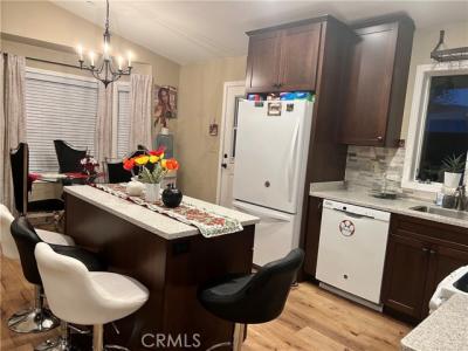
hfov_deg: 67.3
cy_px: 176
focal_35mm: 26
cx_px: 234
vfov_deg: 53.1
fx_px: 352
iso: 160
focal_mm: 5.7
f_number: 1.5
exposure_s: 1/60
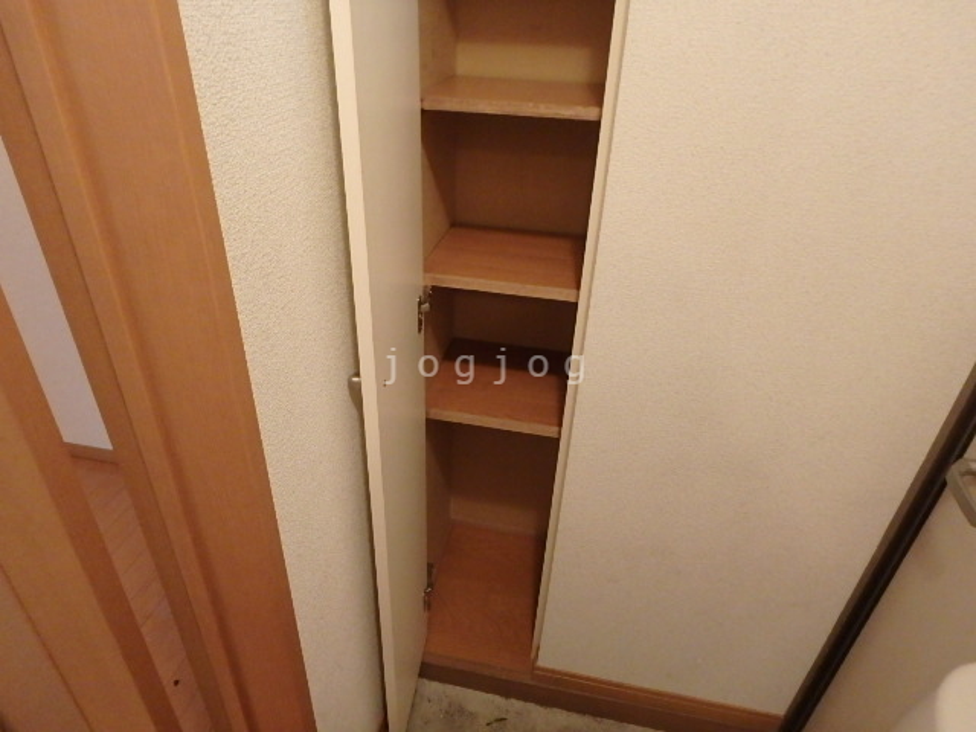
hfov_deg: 79.0
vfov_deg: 63.4
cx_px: 488
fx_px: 592
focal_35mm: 21
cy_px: 366
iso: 800
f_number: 3.5
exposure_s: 1/25
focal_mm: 3.7
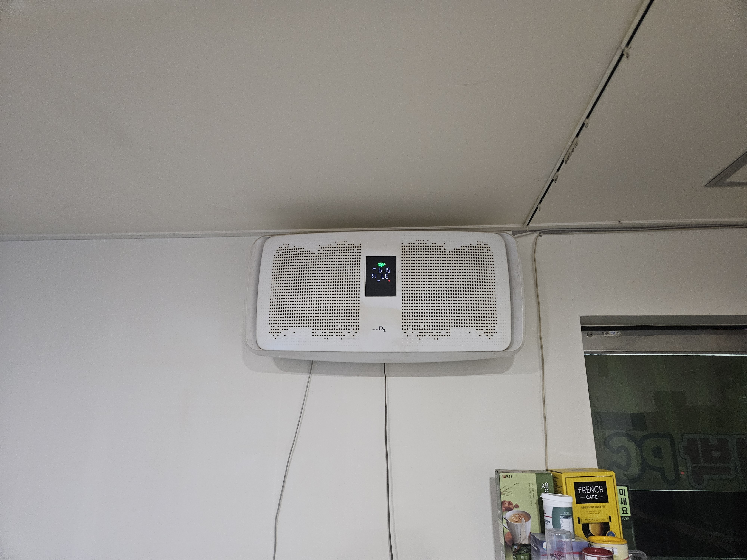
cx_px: 374
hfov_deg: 73.9
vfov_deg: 58.9
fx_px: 496
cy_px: 280
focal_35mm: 23
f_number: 1.8
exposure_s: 1/30
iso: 500
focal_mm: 5.4
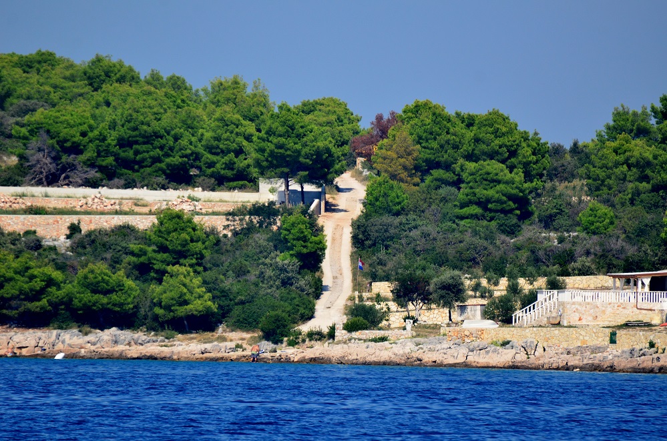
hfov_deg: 4.6
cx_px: 334
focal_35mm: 450
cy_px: 220
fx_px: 8318
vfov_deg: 3.0
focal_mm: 300
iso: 400
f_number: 5.6
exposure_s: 1/1600
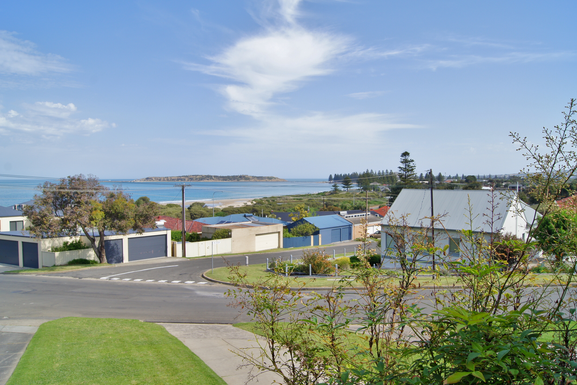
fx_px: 433
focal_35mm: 27
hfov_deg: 67.4
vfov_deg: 47.9
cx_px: 288
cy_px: 192
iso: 200
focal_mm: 18
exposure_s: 1/200
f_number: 11
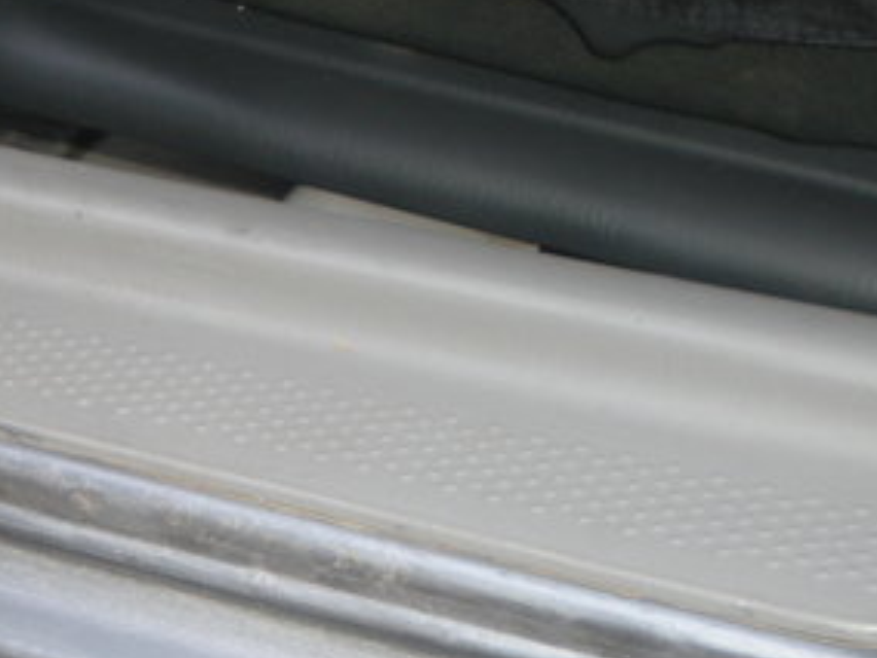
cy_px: 510
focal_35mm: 132
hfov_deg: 14.6
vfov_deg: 11.2
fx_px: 3344
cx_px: -42
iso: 91
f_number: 3.9
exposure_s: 1/56.4
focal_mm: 9.3
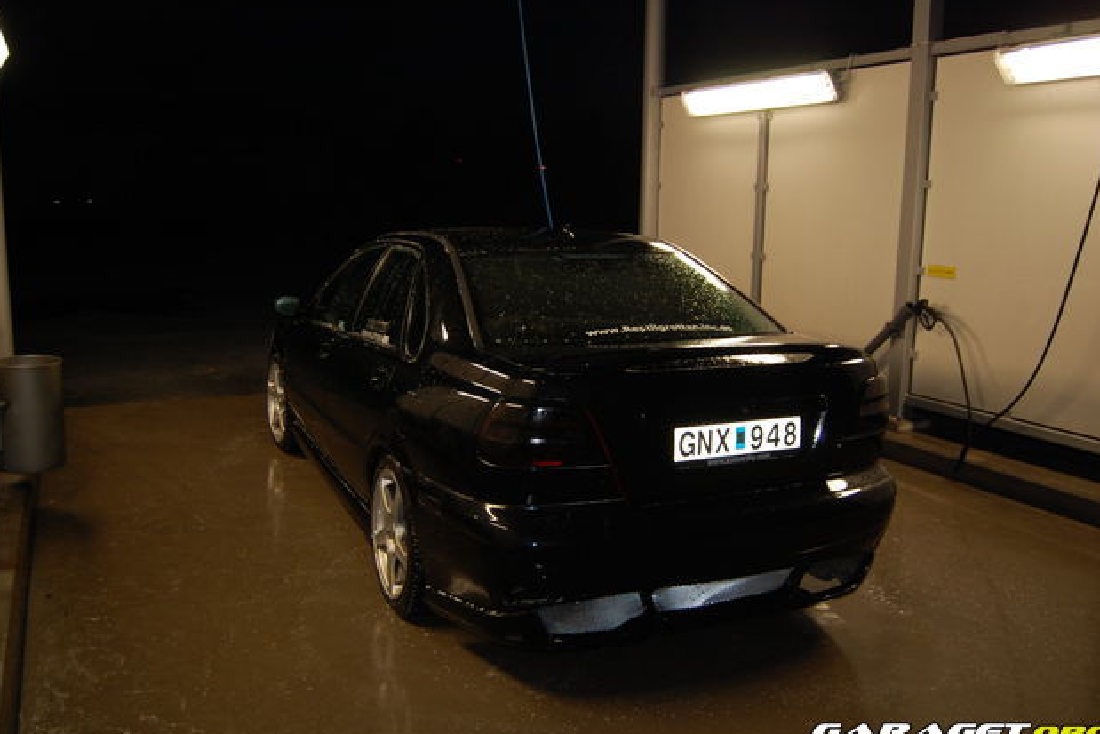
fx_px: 947
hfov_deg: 60.3
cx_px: 547
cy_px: 371
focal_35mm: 31
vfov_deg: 42.3
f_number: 3.8
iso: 400
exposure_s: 1/60
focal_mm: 20
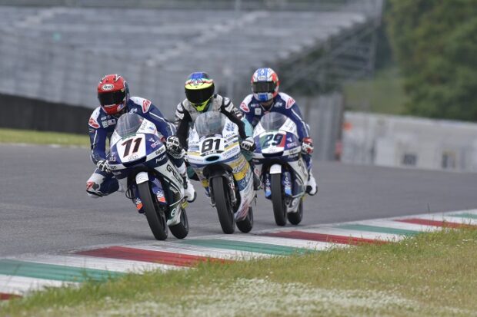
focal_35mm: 600
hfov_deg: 3.4
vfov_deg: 2.3
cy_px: 158
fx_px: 7947
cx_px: 238
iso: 400
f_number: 5.6
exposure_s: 1/1250
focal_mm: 400
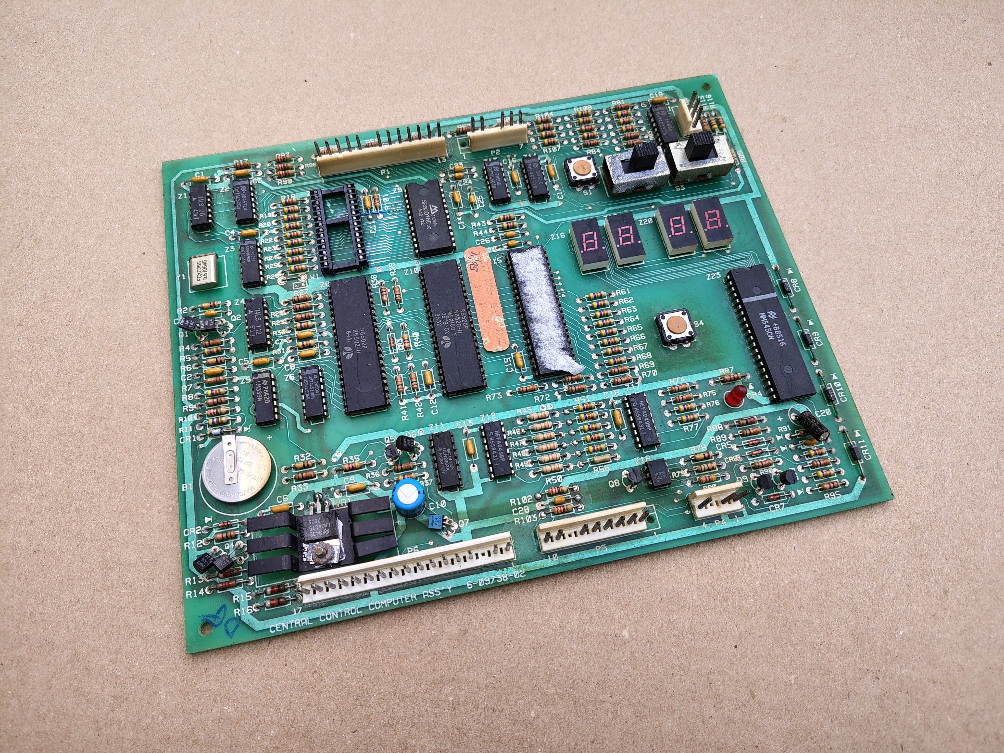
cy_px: 376
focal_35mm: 24
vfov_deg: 56.8
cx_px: 502
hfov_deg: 71.6
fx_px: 696
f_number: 1.8
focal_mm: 5.56
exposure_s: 1/549
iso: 100
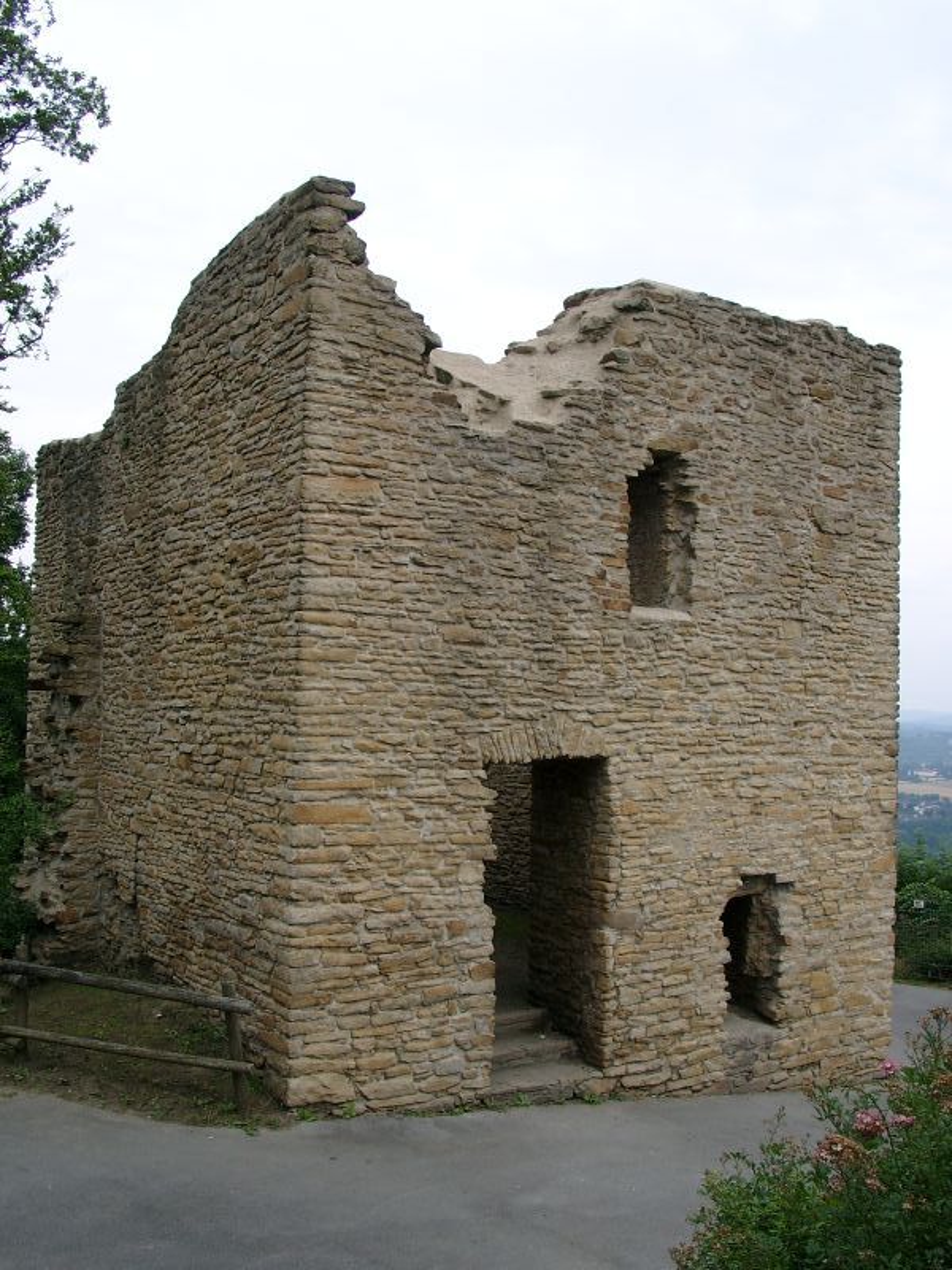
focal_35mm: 34
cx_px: 476
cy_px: 635
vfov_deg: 54.0
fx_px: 1247
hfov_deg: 41.8
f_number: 4
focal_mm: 7.13
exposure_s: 1/418
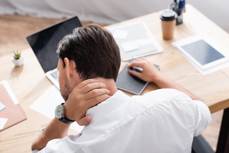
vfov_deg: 27.0
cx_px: 114
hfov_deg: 39.6
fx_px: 318
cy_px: 76
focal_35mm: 50
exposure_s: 1/200
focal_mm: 50
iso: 125
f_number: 4
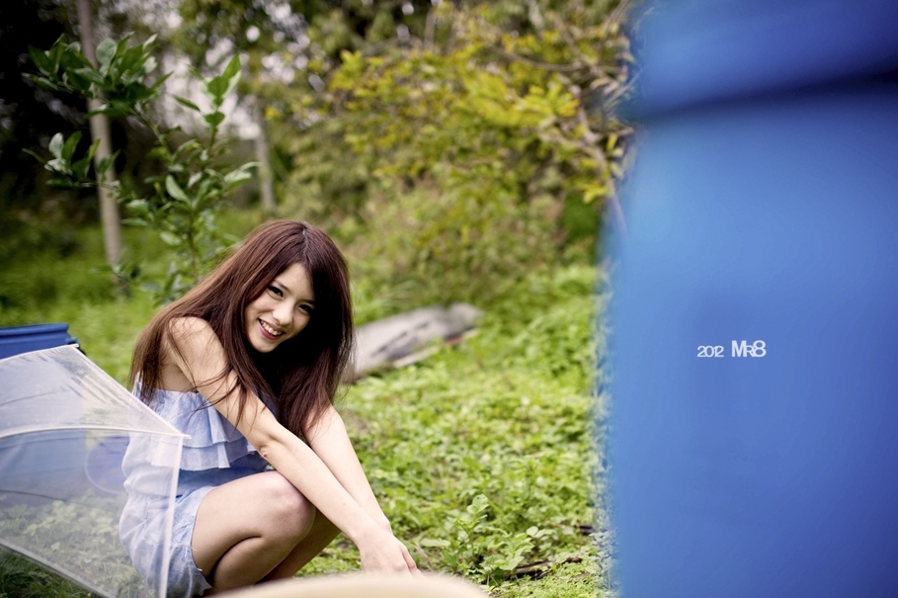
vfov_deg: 24.6
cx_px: 492
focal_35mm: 55
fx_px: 1371
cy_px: 298
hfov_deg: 36.2
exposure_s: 1/800
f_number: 2
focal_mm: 50
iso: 500
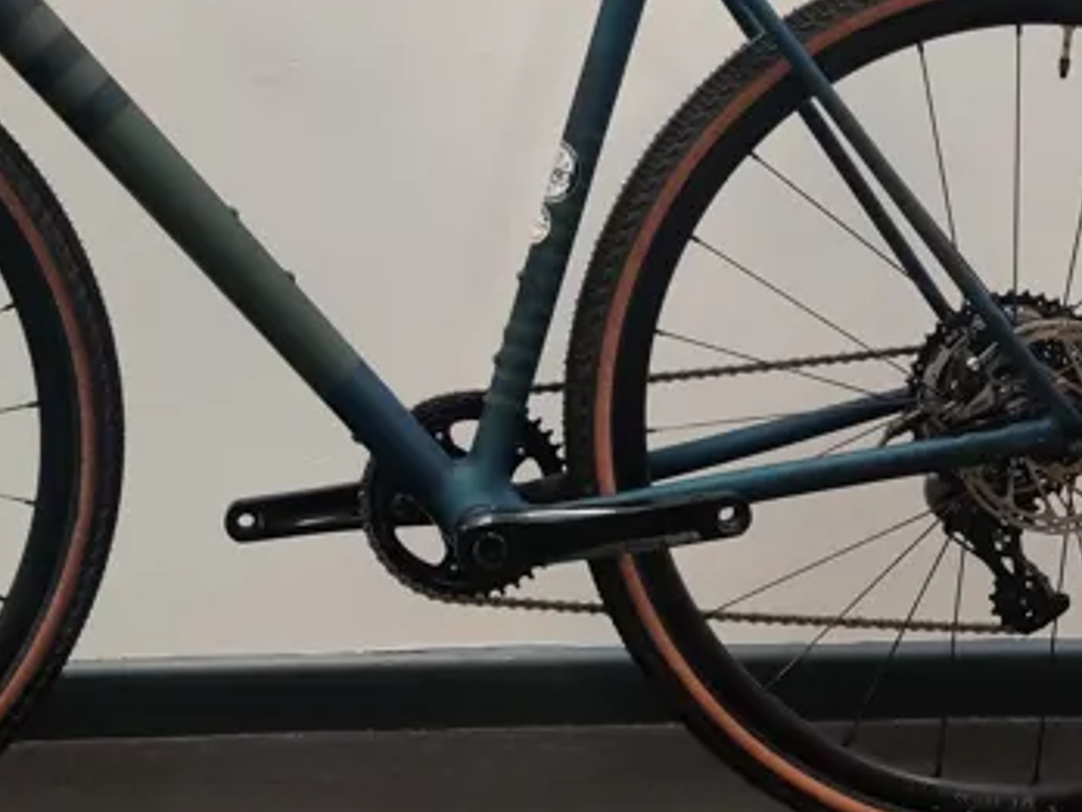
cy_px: 68
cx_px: 280
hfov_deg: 30.7
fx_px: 1938
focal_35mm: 62
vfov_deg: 23.0
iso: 500
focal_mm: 4.75
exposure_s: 1/50
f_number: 1.65
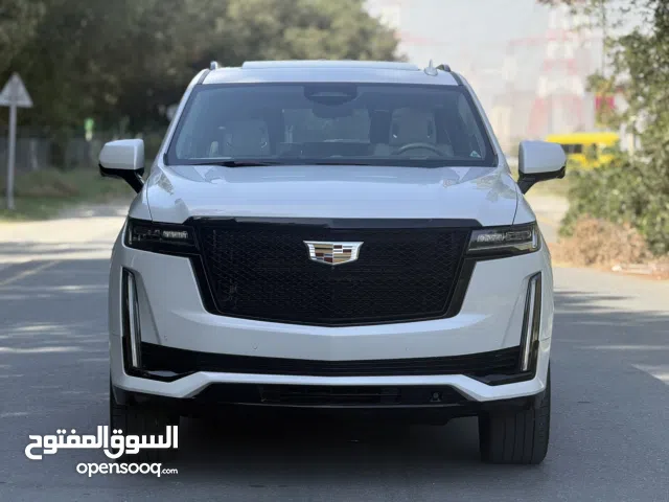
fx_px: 2319
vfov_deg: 12.3
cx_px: 334
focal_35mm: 120
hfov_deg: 16.4
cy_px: 251
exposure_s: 1/621
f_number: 2.8
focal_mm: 15.66
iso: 64
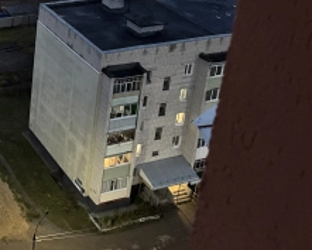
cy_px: -42
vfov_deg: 21.6
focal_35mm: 66
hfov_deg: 25.7
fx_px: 610
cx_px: -64
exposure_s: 1/25
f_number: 1.78
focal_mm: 6.76
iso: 1250
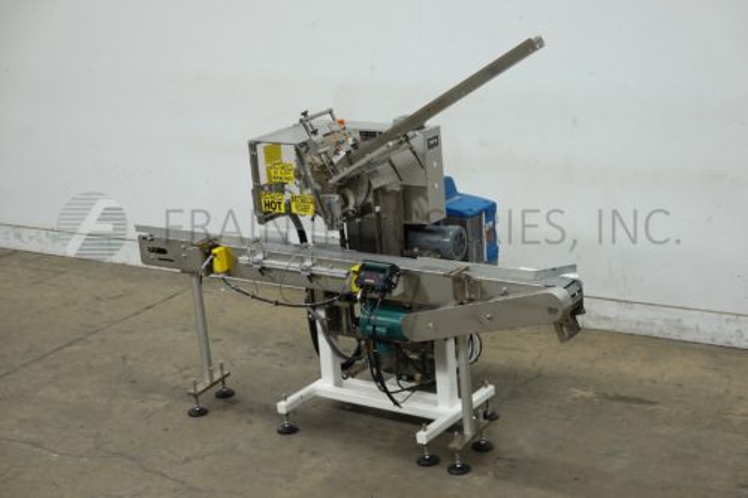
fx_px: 1371
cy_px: 249
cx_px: 374
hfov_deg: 30.5
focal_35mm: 66
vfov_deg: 20.6
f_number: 4
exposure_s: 1/80
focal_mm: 24.35
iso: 320
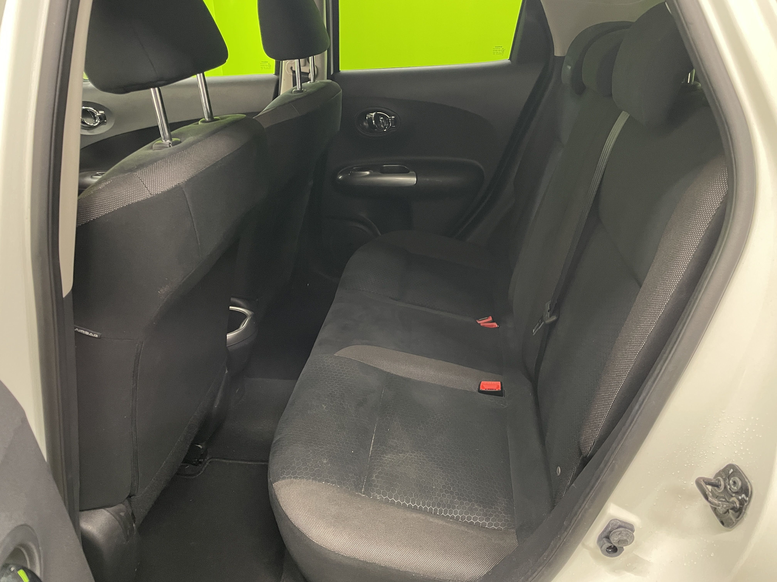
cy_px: 291
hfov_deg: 67.3
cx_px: 388
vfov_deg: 53.1
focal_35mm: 26
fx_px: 584
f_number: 1.6
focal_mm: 4.2
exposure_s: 1/50
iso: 320
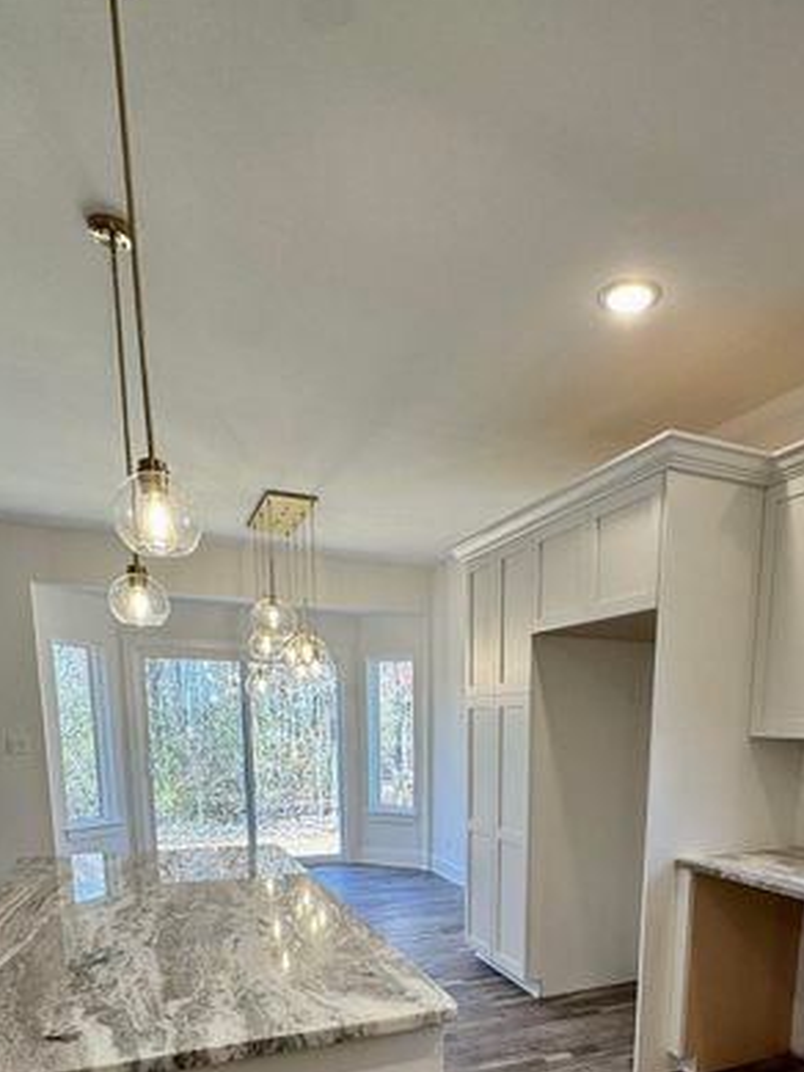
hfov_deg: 56.4
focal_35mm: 24
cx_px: 485
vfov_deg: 65.3
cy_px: 853
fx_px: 743
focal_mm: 2.22
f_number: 2.2
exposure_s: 1/120
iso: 80
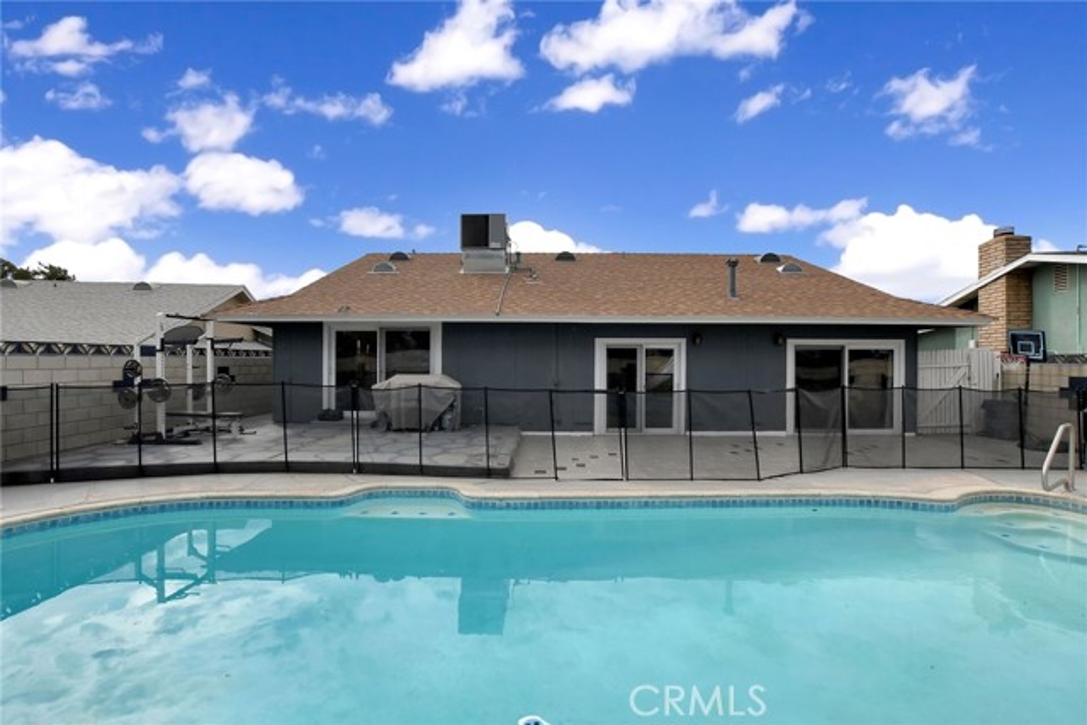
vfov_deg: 77.4
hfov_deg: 100.4
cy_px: 362
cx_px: 544
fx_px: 453
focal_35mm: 15
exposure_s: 1/640
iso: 400
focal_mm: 10
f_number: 13
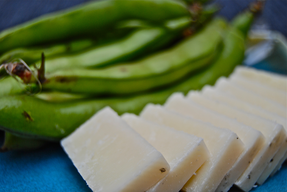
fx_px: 503
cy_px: 96
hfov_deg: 31.9
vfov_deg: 21.6
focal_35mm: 63
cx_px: 144
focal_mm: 42
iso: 200
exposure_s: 1/500
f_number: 5.3
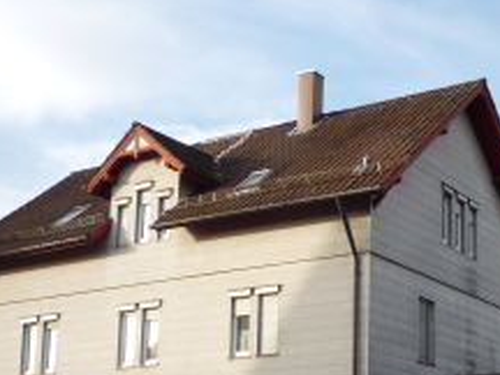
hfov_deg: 27.0
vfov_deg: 20.1
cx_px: 384
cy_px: 368
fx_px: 1026
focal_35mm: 71
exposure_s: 1/200
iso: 100
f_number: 4
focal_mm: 5.2
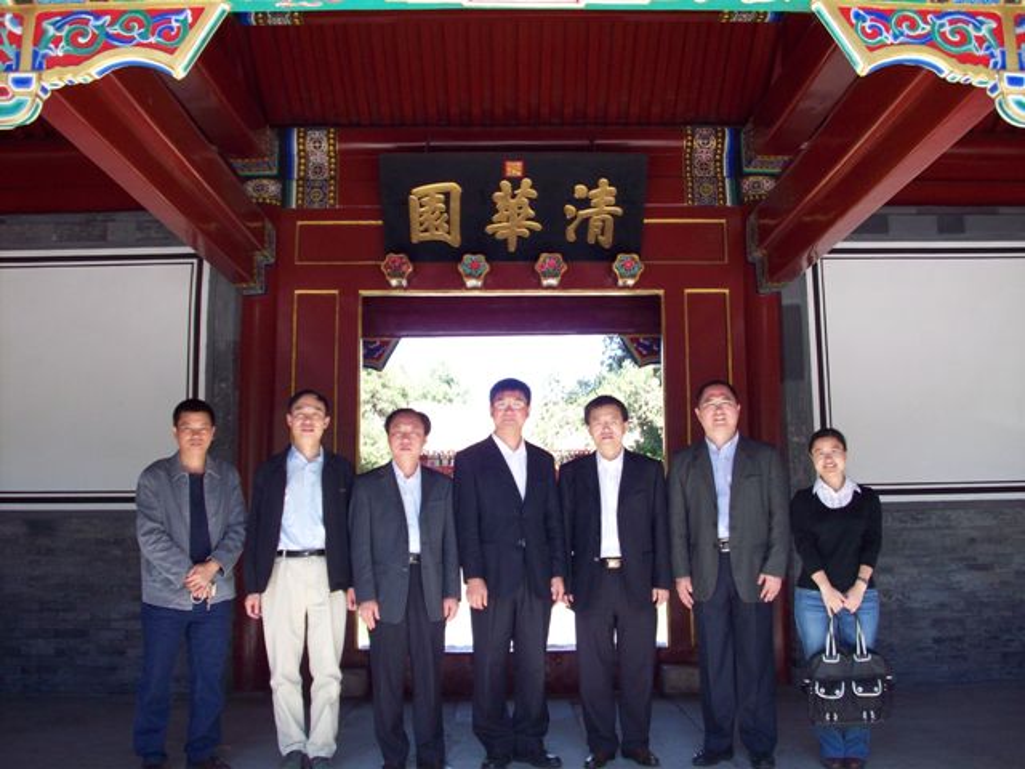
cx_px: 512
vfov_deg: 38.7
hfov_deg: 50.1
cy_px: 384
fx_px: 1096
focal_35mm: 37
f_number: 2.8
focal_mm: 6.2
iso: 80
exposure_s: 1/137
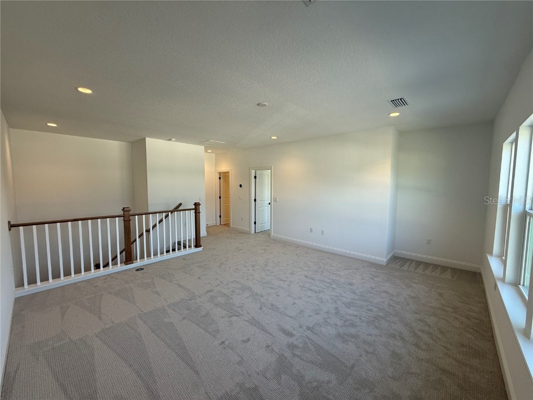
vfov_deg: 85.7
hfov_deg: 102.1
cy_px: 200
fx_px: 216
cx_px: 266
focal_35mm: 14
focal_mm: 2.22
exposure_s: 1/120
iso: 80
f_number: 2.2
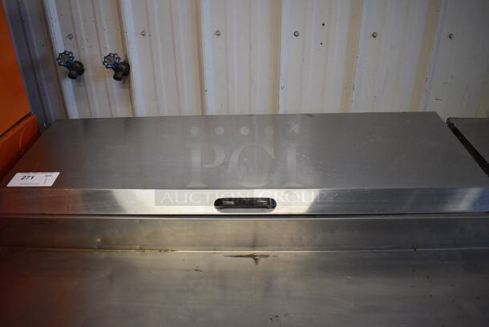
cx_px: 244
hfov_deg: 67.3
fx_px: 367
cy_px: 164
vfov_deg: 48.0
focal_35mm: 27
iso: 720
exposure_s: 1/250
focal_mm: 18
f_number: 3.5
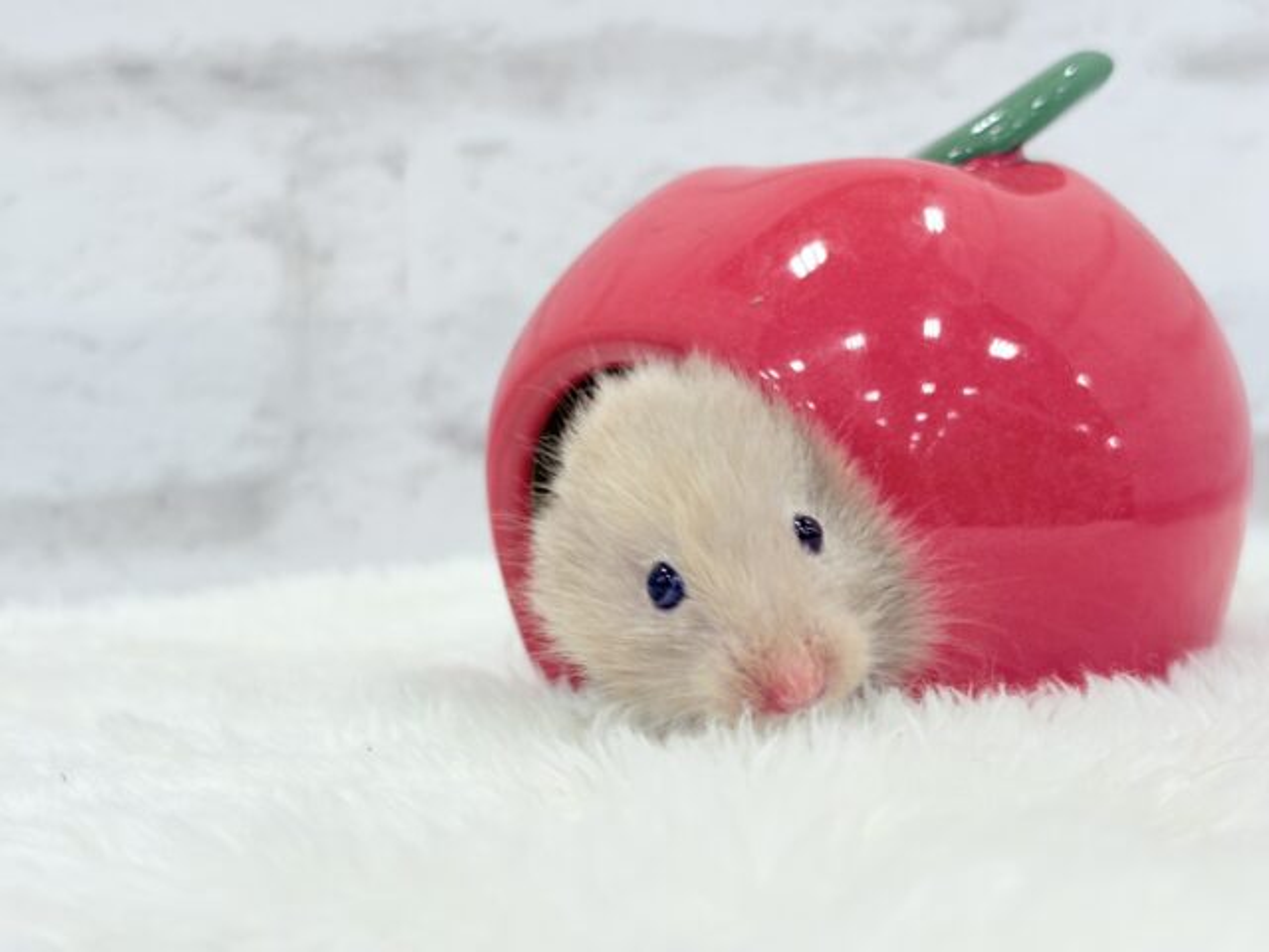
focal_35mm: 52
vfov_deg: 28.0
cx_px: 634
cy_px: 476
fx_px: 1906
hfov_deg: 36.8
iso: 50
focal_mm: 5.96
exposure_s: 1/50
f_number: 1.6
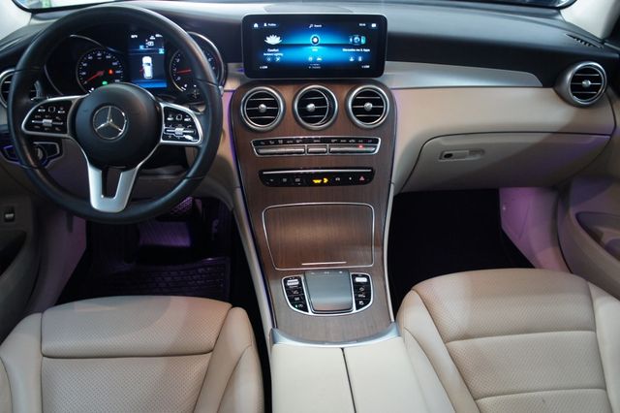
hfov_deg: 67.4
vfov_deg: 47.9
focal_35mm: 27
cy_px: 206
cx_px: 310
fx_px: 465
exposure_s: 1/30
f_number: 3.5
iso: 640
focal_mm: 18
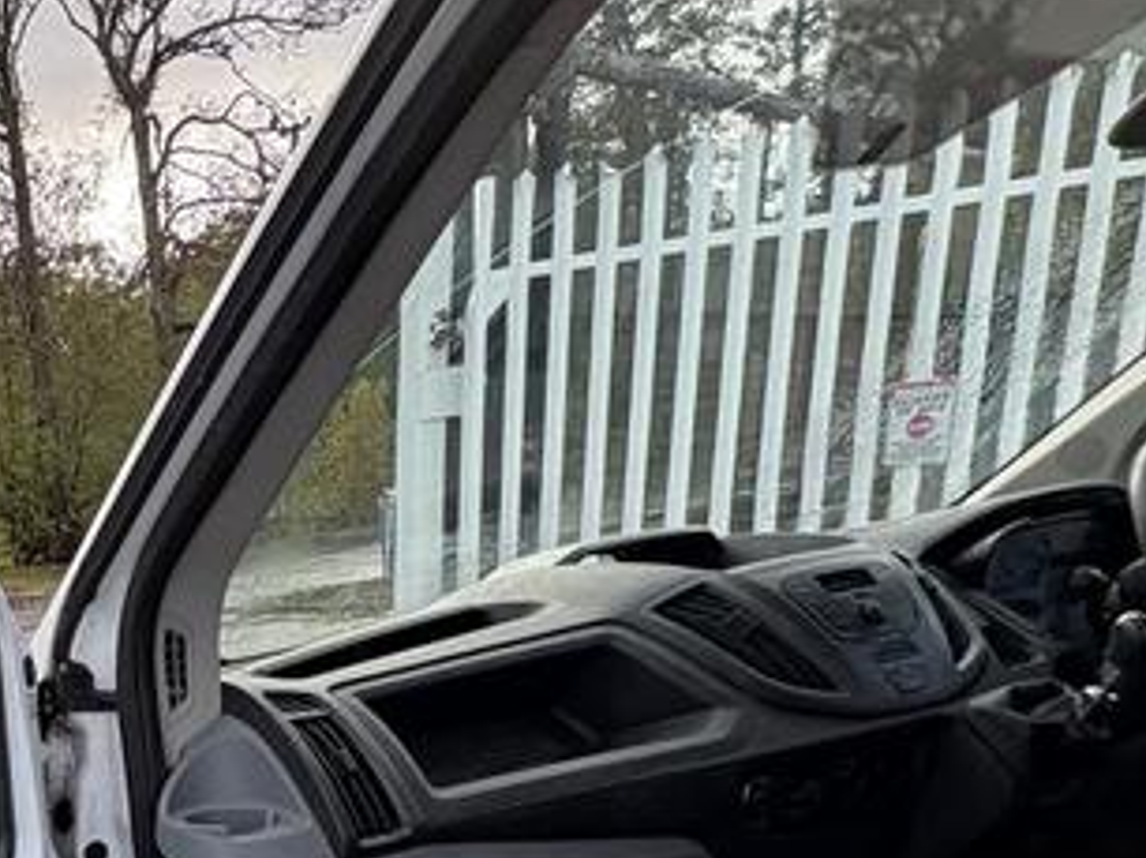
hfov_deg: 35.8
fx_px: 1356
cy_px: 959
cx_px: -228
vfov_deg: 31.0
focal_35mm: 41
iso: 40
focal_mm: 2.22
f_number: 2.2
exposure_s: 1/284
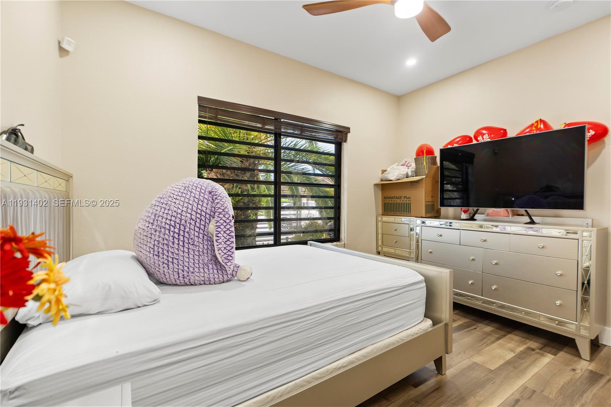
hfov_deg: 96.7
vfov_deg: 73.7
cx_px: 306
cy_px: 204
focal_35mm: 16
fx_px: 271
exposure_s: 1/13
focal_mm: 16
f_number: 4
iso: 800
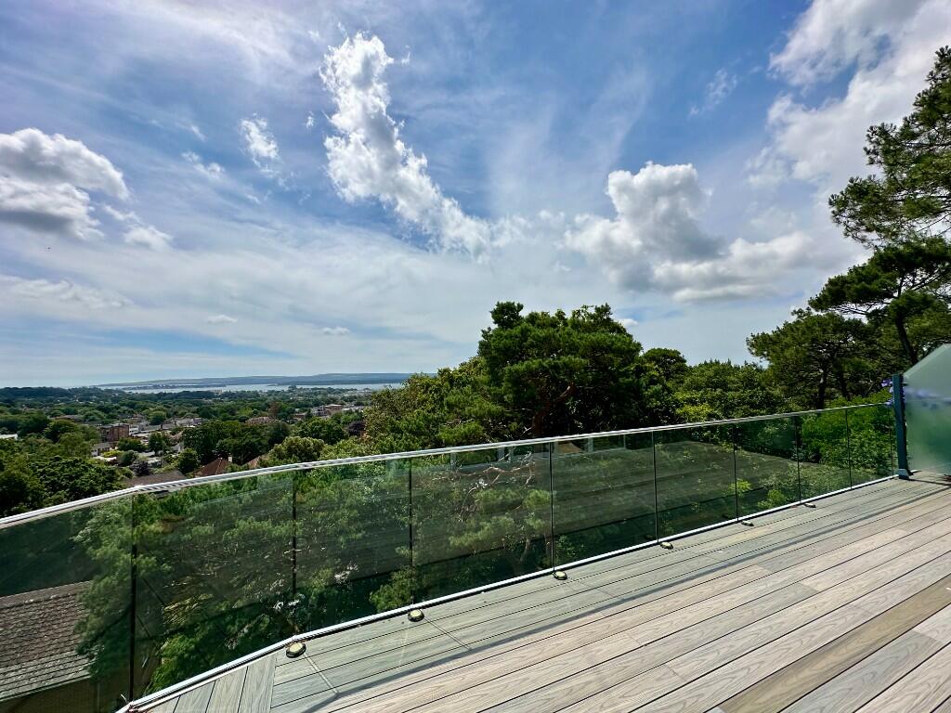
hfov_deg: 102.1
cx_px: 476
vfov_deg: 85.7
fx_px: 385
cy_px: 356
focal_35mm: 14
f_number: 2.2
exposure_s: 1/3205
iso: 50
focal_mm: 2.22
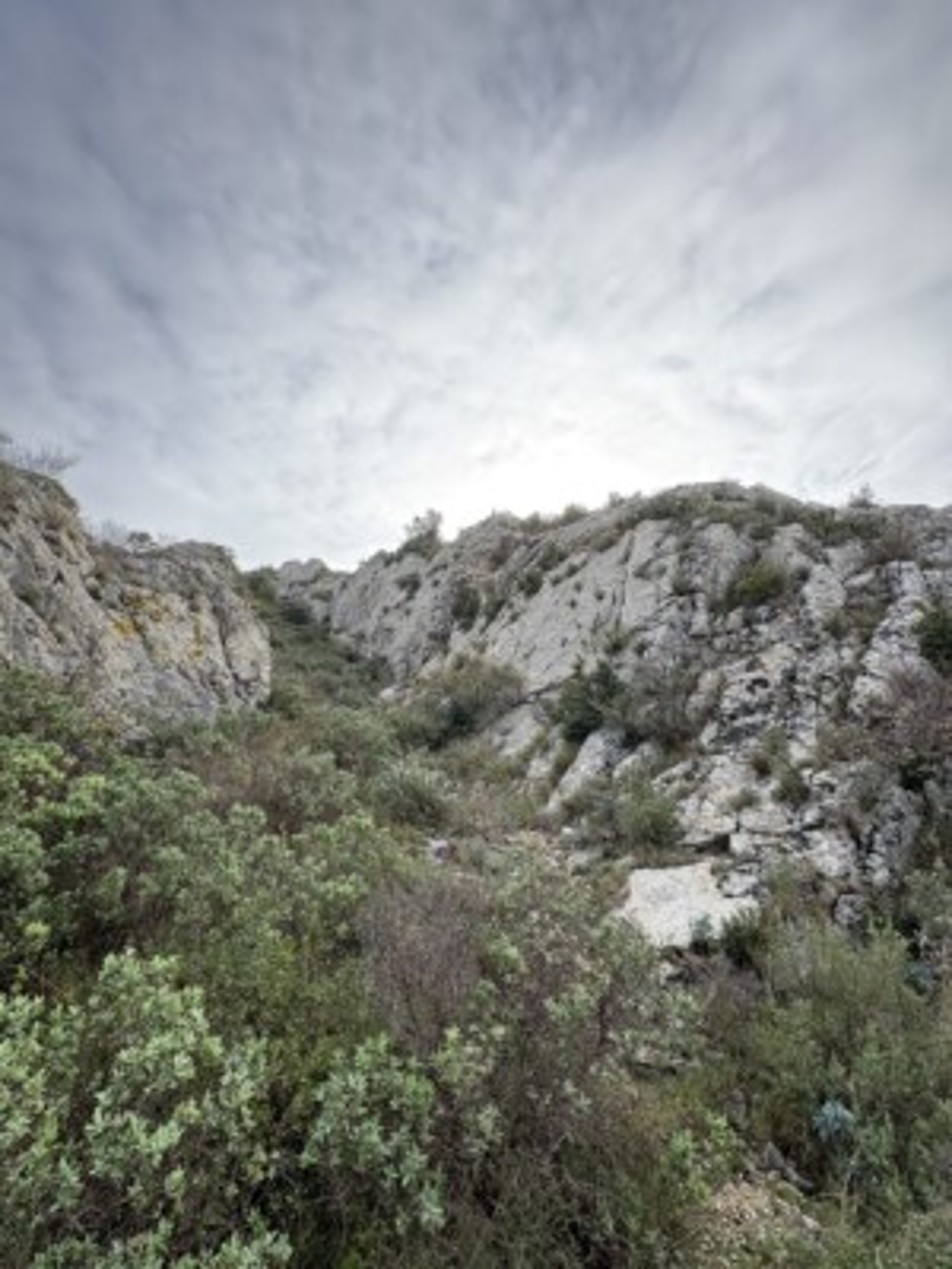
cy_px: 634
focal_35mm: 14
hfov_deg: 85.7
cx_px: 476
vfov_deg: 102.1
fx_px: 513
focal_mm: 2.22
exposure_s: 1/498
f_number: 2.2
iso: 40
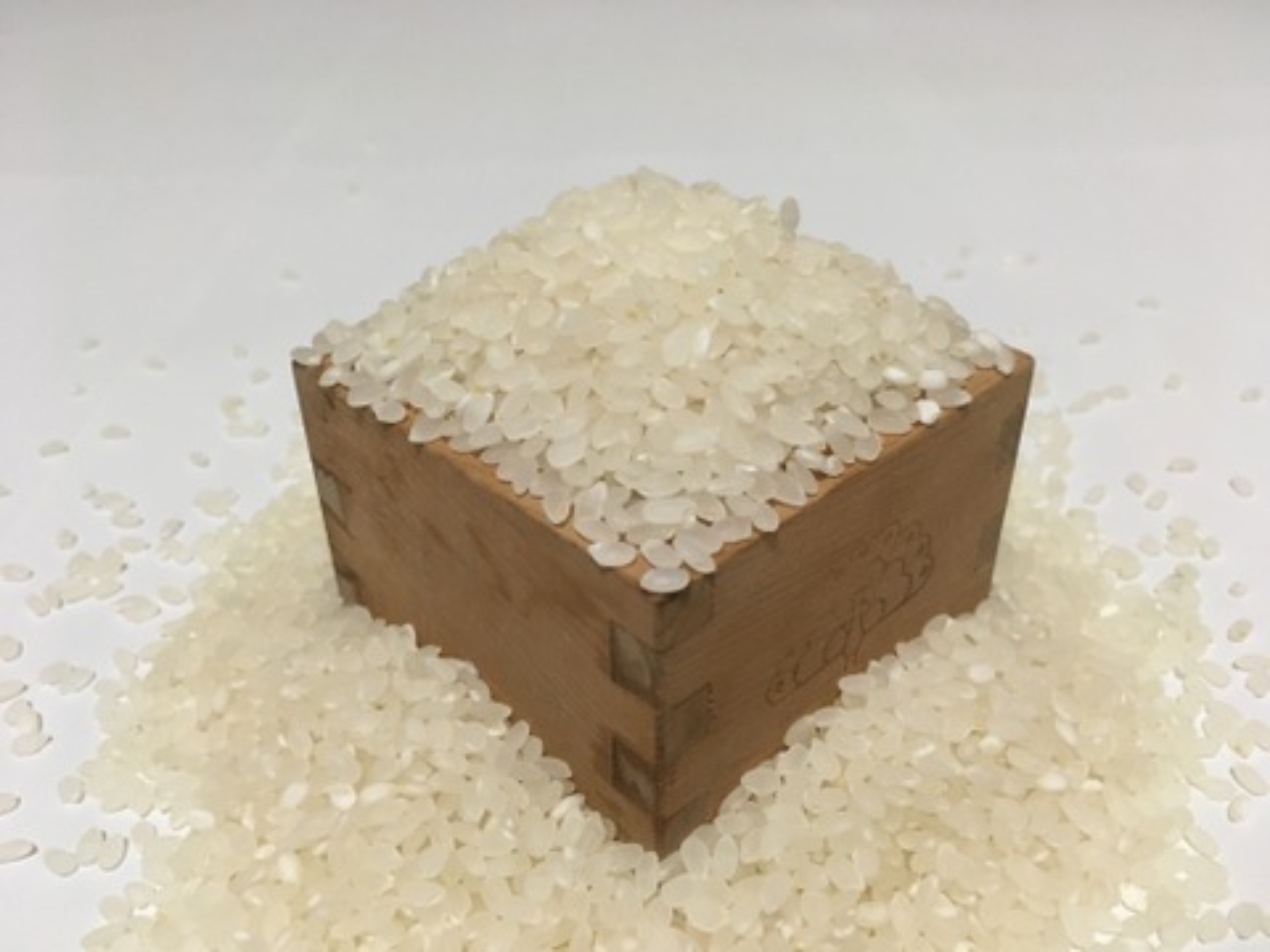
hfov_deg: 61.7
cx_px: 635
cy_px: 476
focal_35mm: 29
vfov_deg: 48.2
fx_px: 1064
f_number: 2.2
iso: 200
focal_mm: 4.15
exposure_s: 1/33
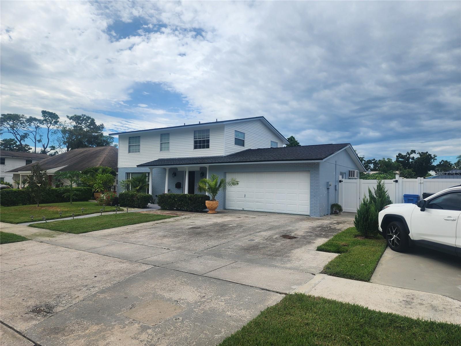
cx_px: 230
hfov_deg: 73.9
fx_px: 306
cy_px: 173
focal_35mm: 23
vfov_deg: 58.9
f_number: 1.8
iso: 12
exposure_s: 1/1623
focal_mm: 6.4
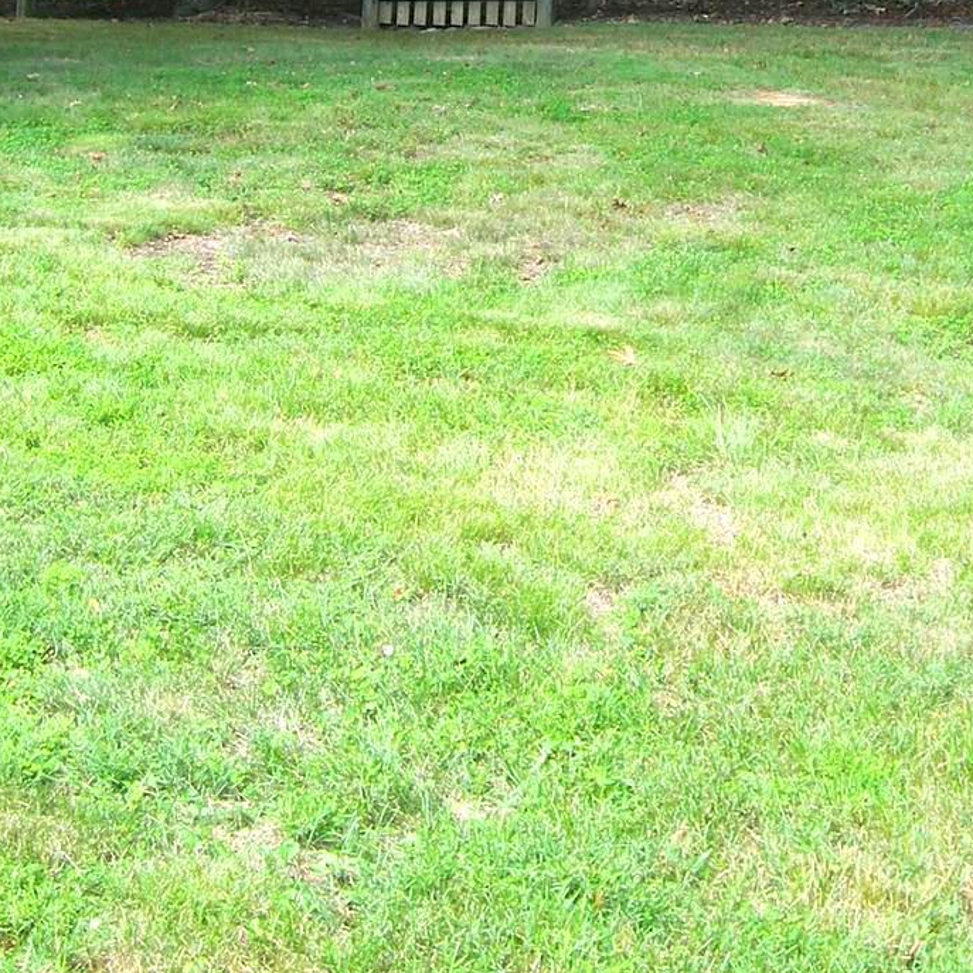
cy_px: -52
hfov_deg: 21.9
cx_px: 530
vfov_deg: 21.0
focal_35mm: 79
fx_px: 2512
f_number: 3.2
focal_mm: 6.3
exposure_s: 1/60
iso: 50
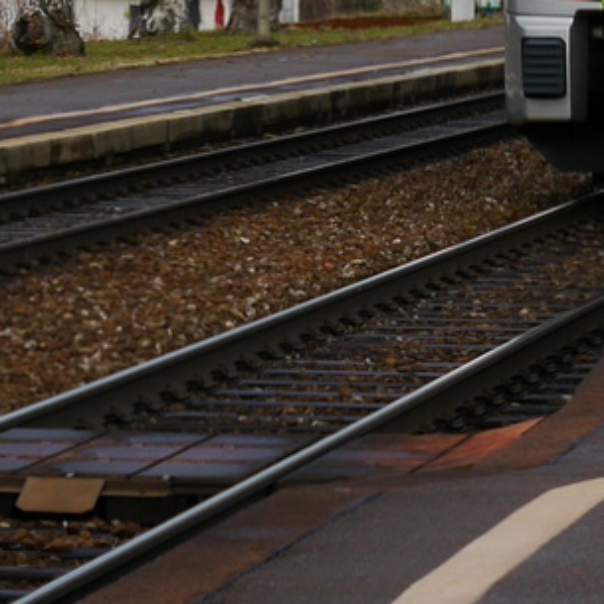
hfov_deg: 9.6
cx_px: 689
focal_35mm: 181
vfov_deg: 9.5
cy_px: -128
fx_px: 3573
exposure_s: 1/200
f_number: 7.1
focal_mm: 26
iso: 160
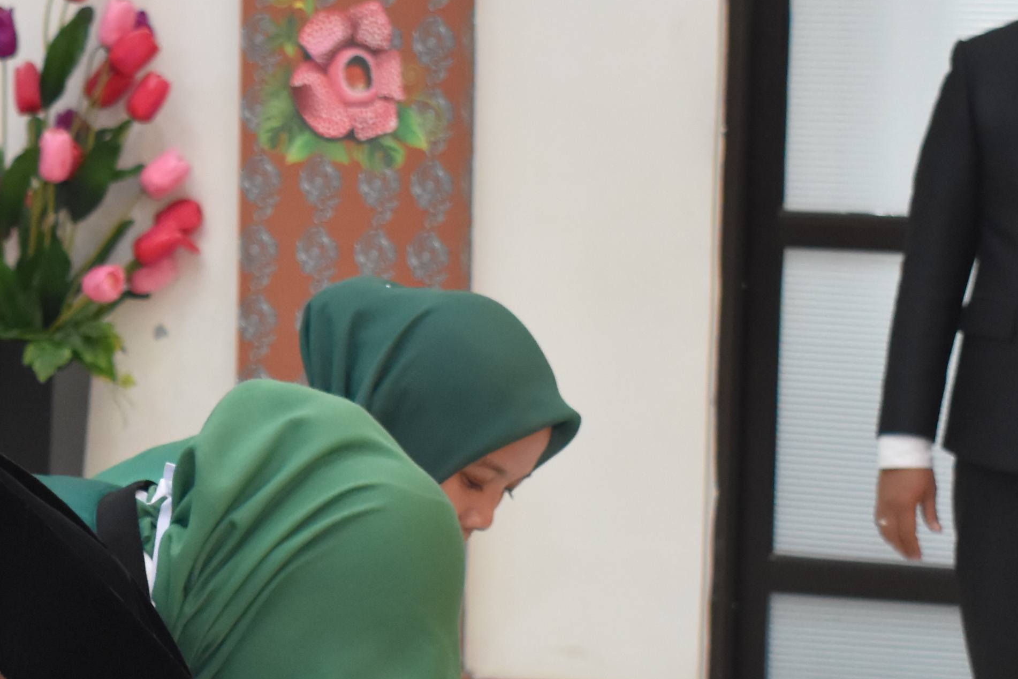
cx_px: -64
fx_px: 4682
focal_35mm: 166
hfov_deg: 12.2
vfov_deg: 8.2
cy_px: 708
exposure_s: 1/60
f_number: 4.5
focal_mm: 35
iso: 1800
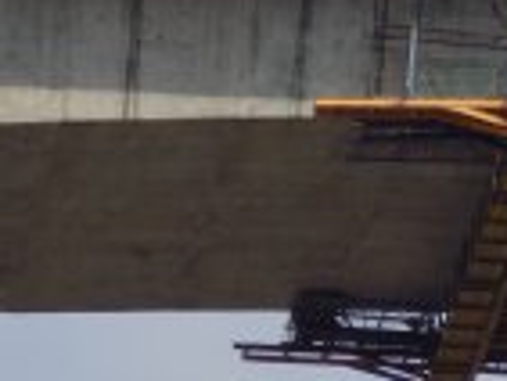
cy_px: 232
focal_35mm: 939
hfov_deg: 2.1
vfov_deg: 1.6
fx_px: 13765
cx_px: 726
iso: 80
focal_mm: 38.6
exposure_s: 1/500
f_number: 5.5
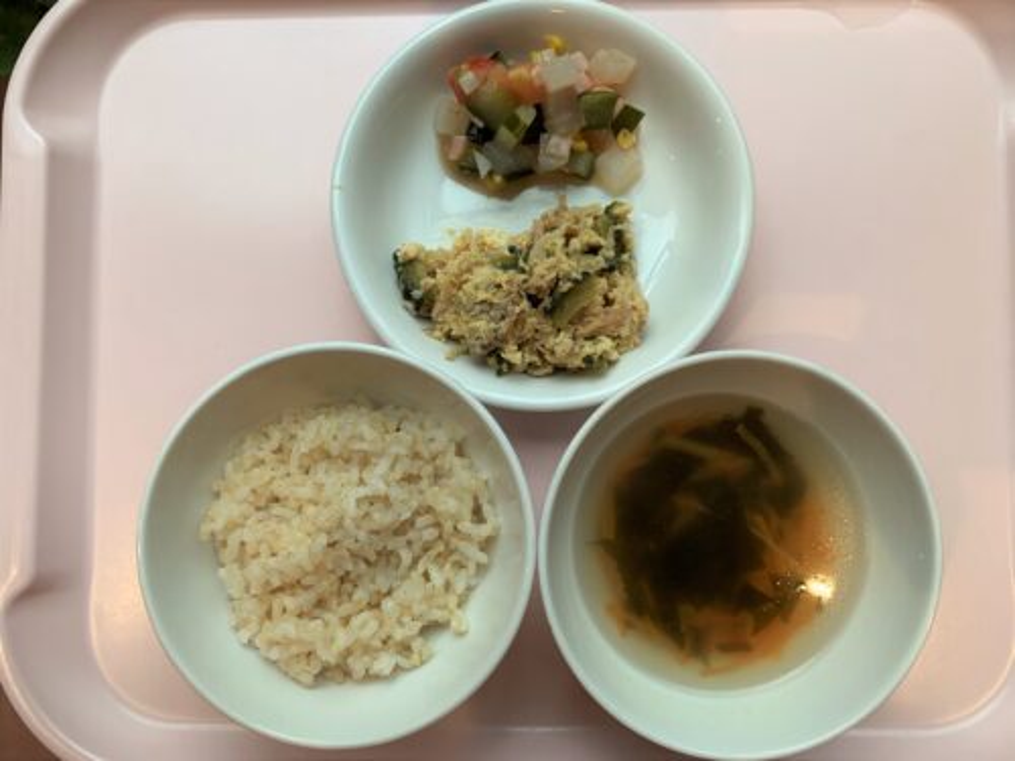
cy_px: 380
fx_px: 762
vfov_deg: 53.1
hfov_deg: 67.3
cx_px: 508
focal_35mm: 26
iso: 100
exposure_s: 1/121
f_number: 1.8
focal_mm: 4.25
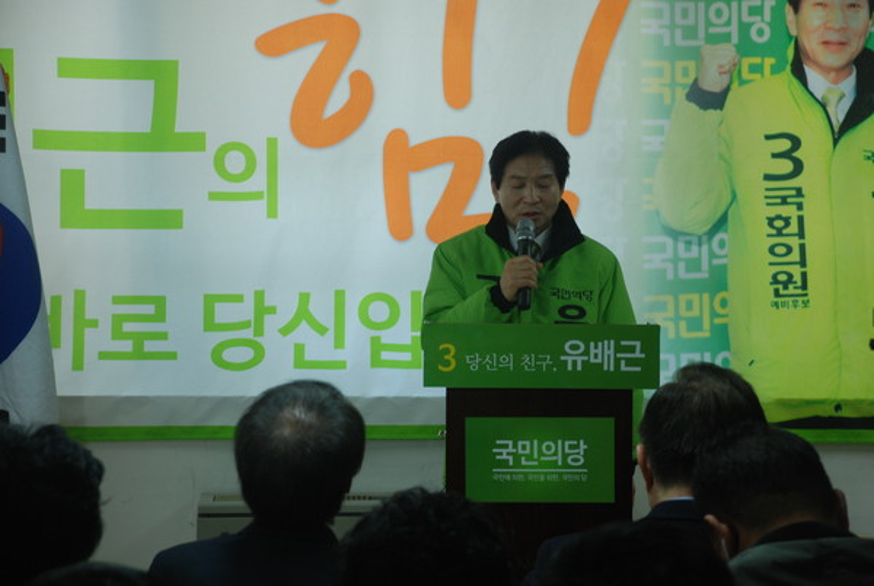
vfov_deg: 11.5
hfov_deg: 17.0
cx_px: 437
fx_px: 2918
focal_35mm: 120
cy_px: 293
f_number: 5.6
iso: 400
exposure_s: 1/30
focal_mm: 80
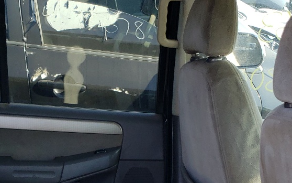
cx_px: 88
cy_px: 221
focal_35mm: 79
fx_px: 629
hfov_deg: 25.9
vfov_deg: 15.9
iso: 50
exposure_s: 1/222
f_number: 1.5
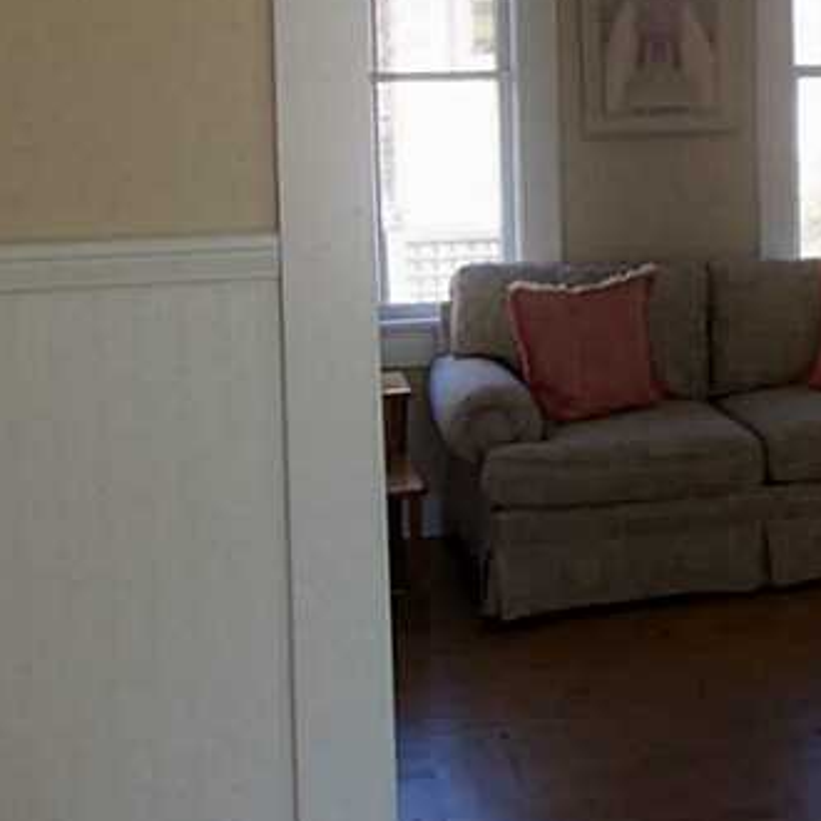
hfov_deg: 26.2
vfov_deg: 28.1
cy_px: 172
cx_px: 928
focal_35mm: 60
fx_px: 1610
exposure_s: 1/80
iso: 100
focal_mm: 5.1
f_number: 3.3
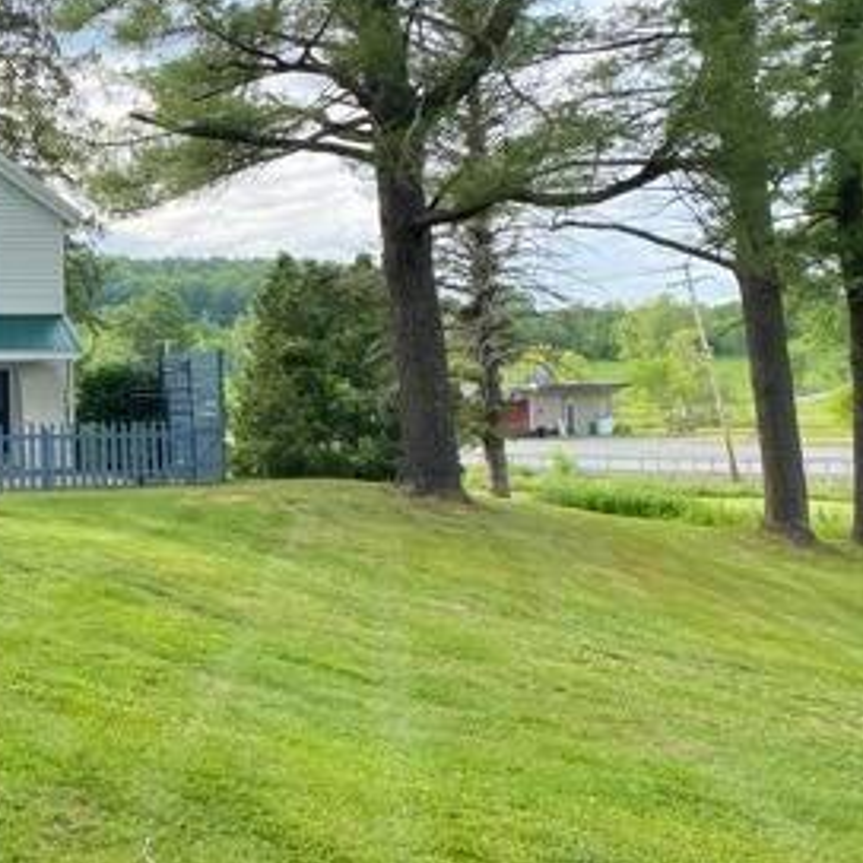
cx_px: 3
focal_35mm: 54
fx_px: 1523
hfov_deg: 29.6
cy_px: 311
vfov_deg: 31.5
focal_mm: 4.25
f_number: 1.8
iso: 32
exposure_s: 1/858
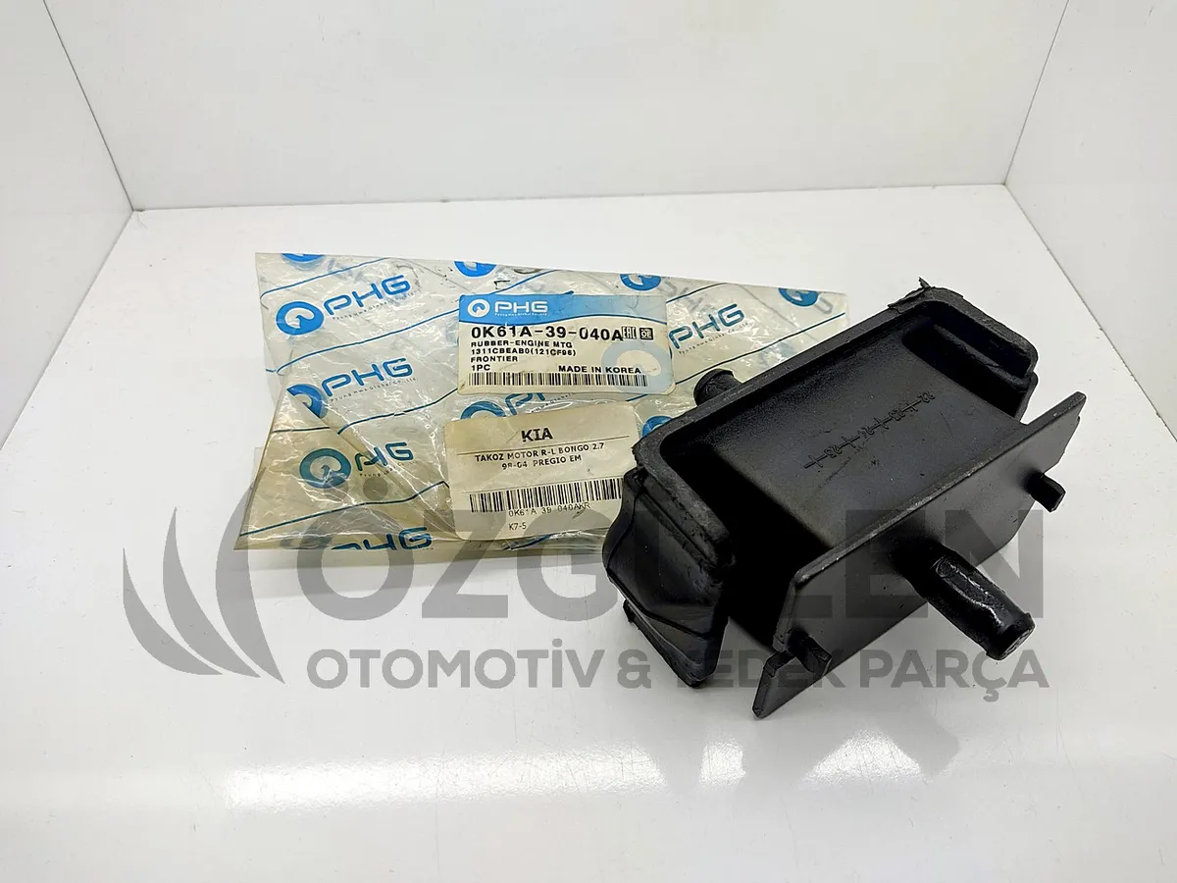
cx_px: 588
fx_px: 884
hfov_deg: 67.3
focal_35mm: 26
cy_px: 442
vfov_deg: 53.1
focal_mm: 4.74
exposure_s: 1/138
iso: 100
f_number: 1.79
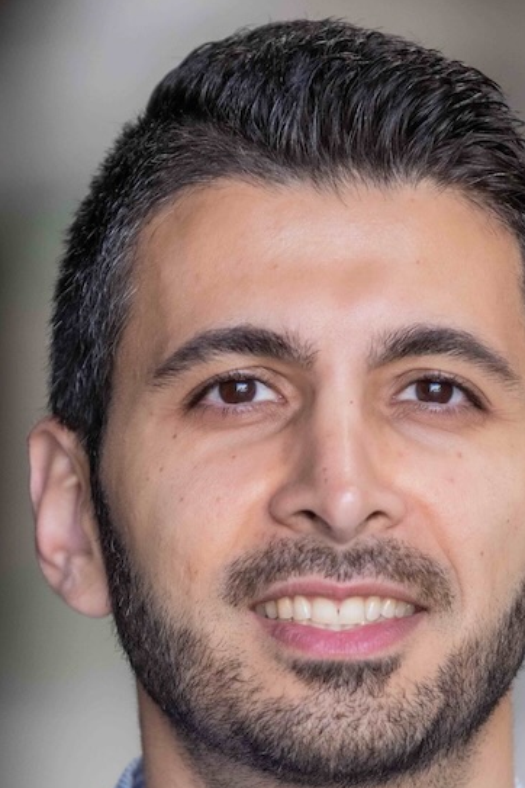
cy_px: 663
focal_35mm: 479
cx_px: 313
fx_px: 10475
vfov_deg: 4.3
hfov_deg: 2.9
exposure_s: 1/400
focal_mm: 175
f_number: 3.2
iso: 1000
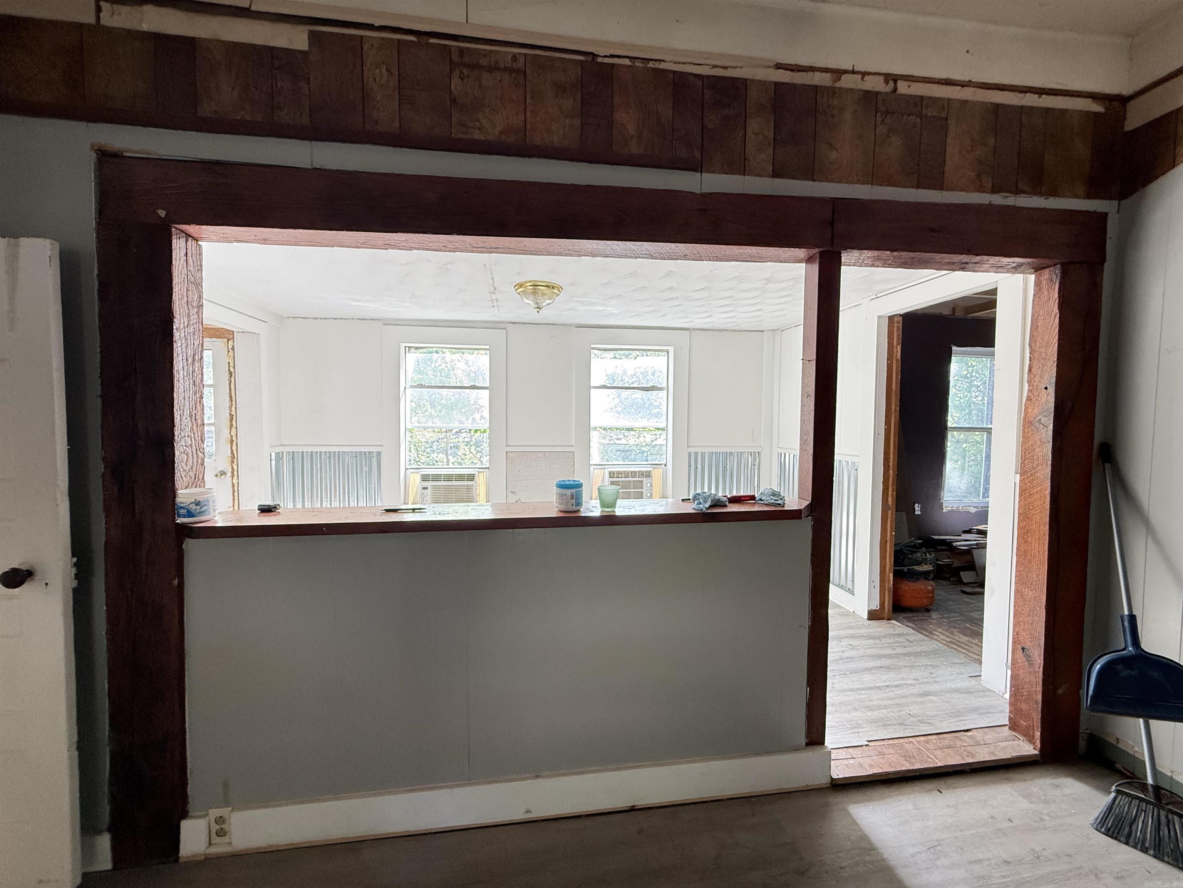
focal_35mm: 14
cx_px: 592
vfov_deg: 85.7
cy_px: 444
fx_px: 478
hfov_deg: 102.1
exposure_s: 1/99
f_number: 2.2
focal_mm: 2.22
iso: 320
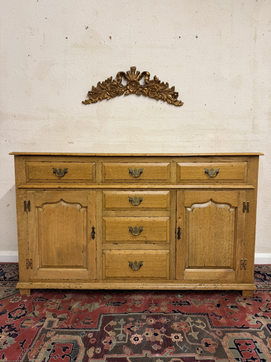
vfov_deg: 71.6
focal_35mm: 24
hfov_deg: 56.8
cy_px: 181
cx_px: 136
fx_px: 251
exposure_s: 1/50
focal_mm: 6.76
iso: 125
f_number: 1.78
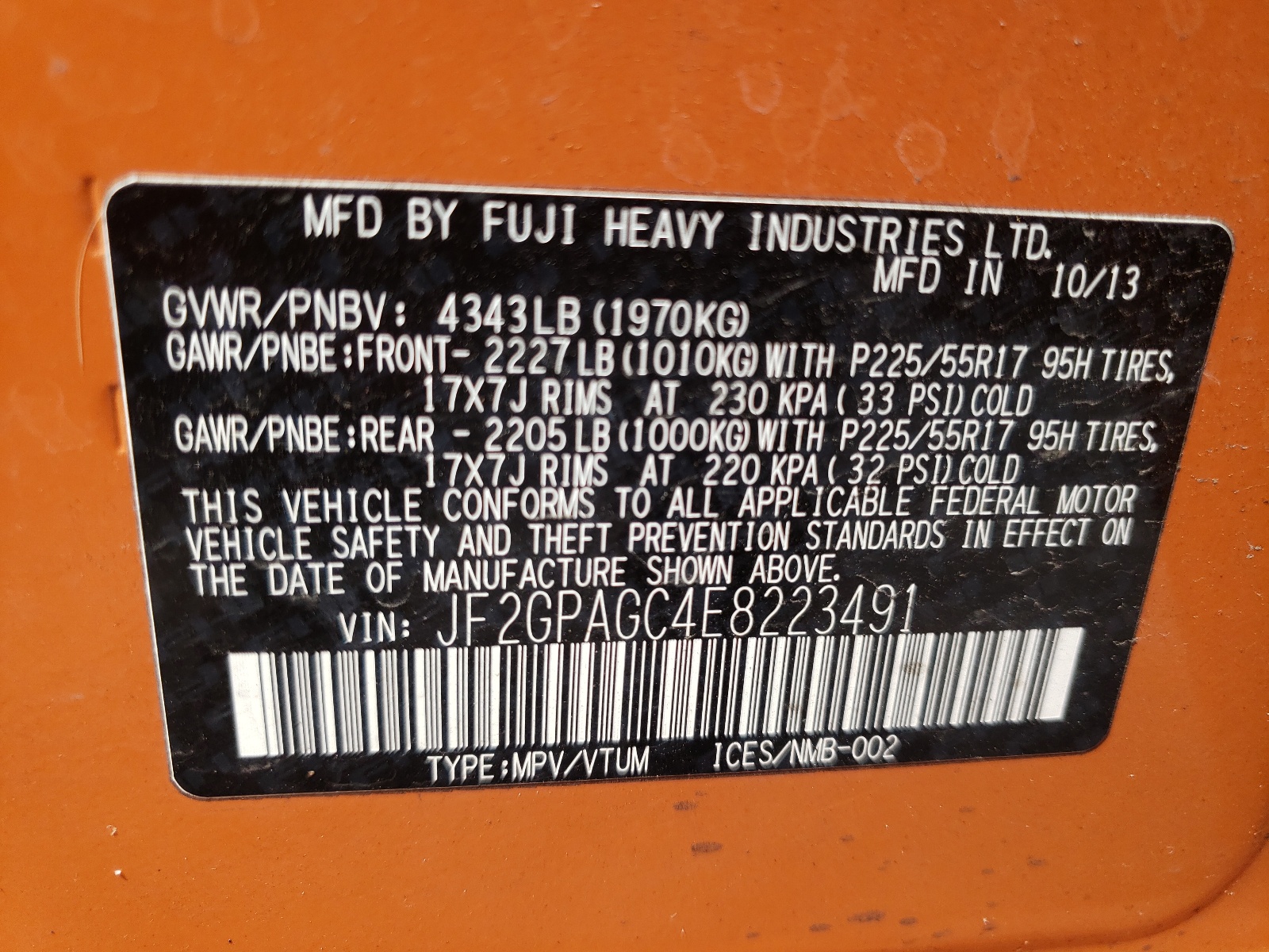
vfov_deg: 53.1
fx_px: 953
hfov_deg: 67.3
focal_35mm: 26
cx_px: 634
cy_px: 476
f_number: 1.5
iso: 50
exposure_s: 1/588
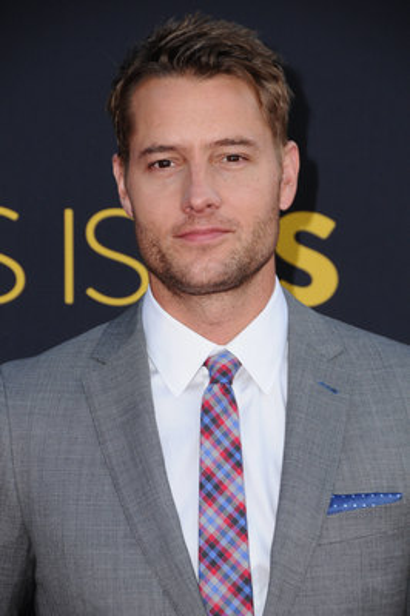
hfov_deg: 7.0
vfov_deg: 10.6
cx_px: 205
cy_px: 308
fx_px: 3337
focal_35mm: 195
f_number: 8
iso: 800
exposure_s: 1/200
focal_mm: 130
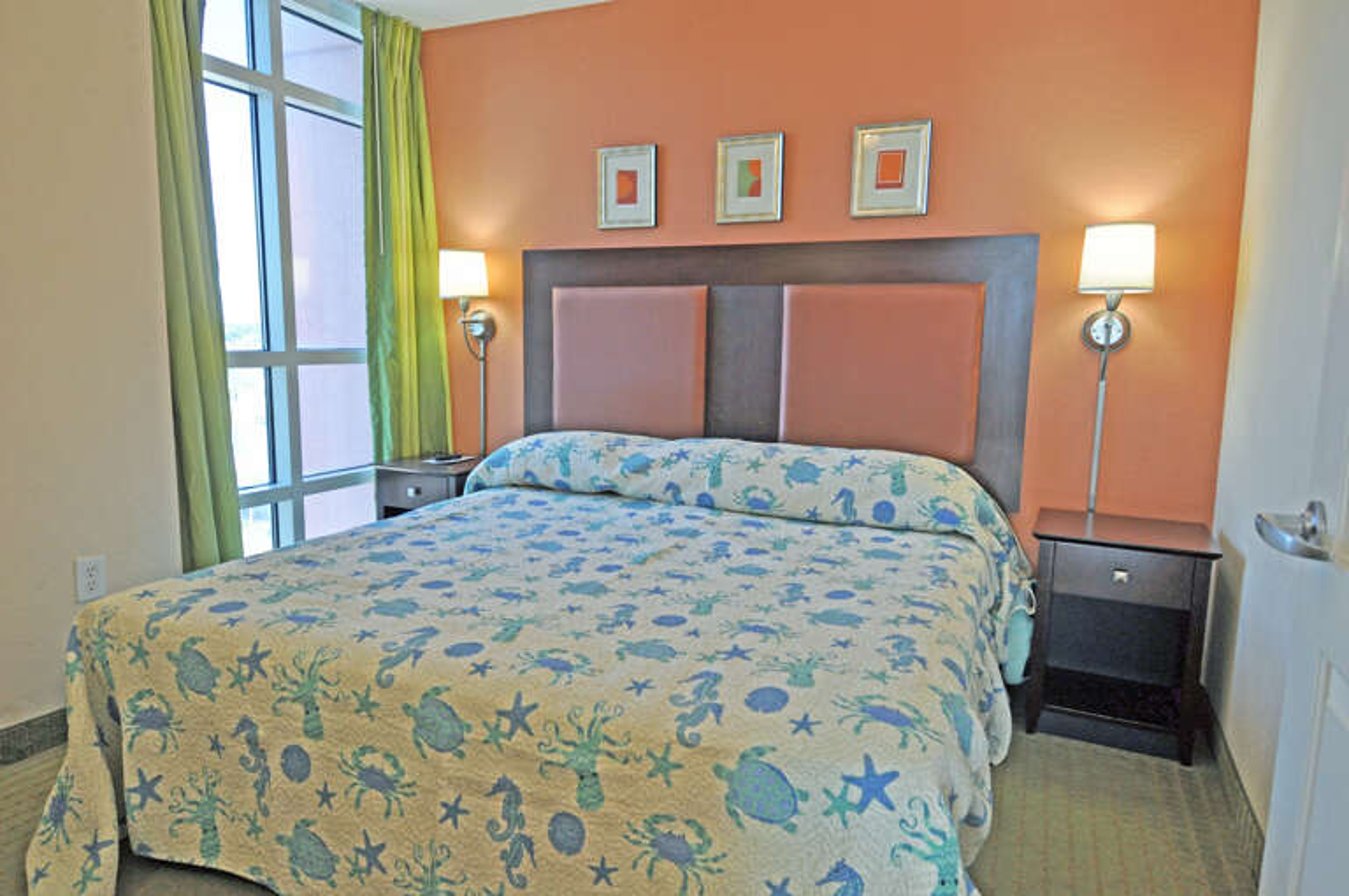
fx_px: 786
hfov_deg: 81.3
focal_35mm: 21
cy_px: 448
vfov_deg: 59.4
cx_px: 674
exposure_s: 1/125
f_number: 5.6
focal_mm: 14
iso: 280
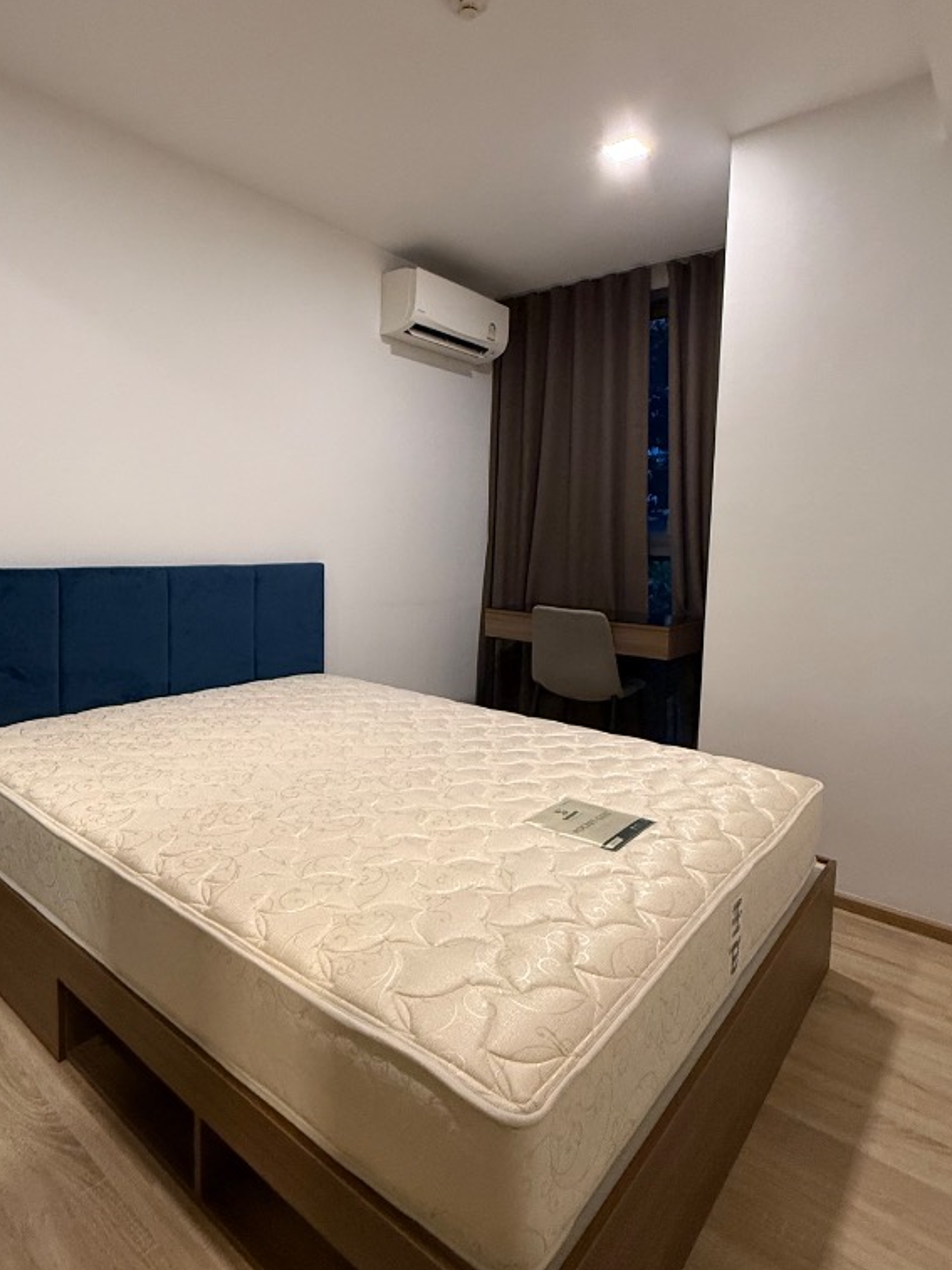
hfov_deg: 65.5
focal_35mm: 20
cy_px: 590
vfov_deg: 81.6
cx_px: 393
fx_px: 733
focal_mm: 2.22
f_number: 2.2
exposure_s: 1/50
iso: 500
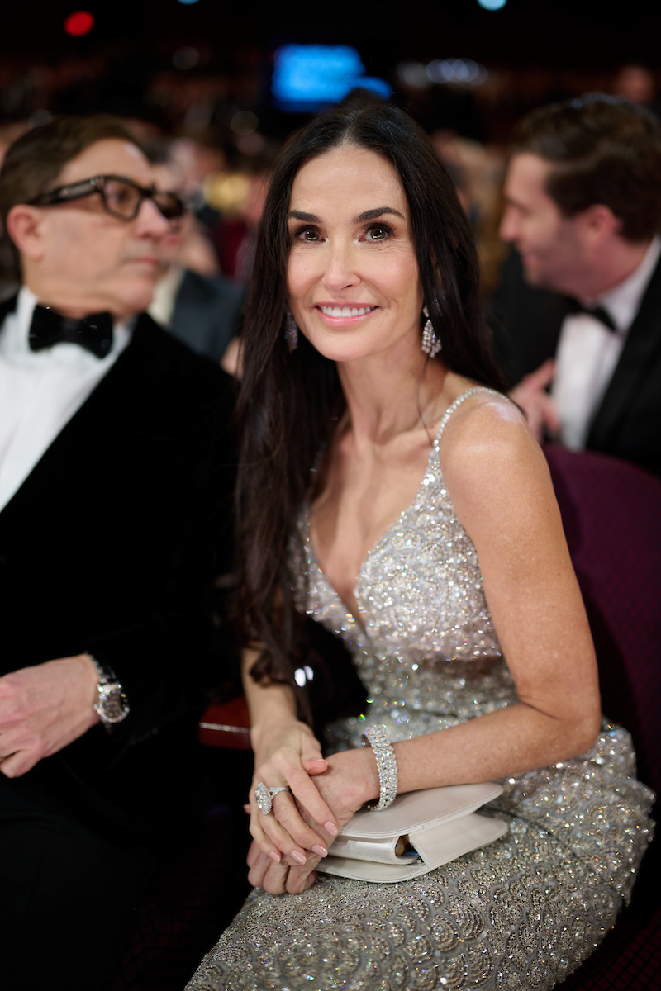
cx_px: 330
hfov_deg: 37.9
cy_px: 496
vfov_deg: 54.4
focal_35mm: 35
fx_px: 964
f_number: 1.2
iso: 400
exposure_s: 1/80
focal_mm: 35
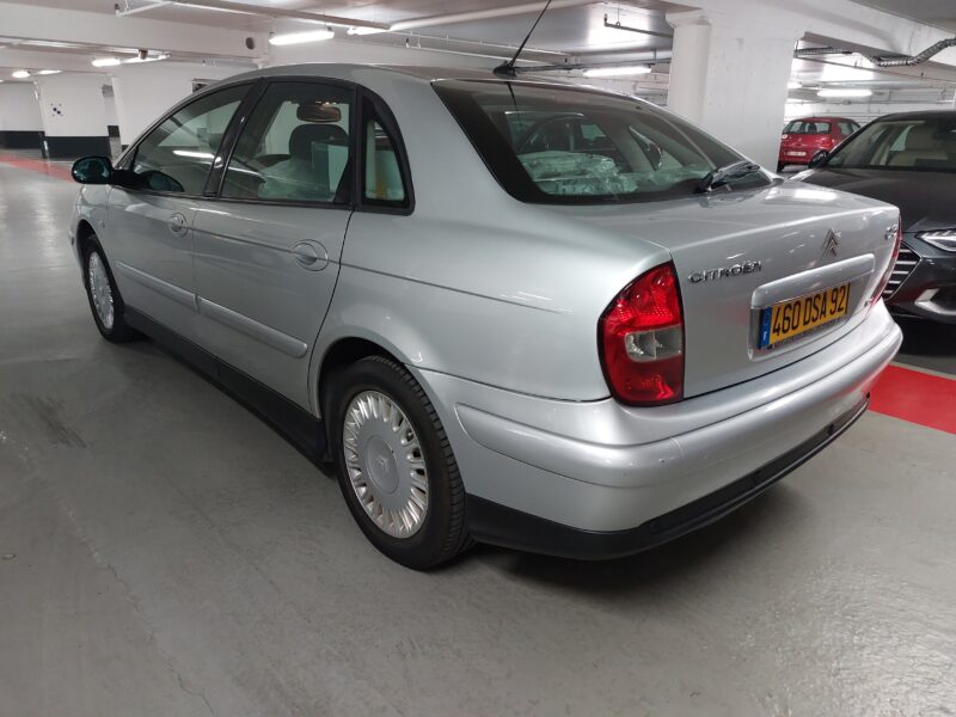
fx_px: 690
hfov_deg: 69.4
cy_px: 358
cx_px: 478
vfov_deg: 54.9
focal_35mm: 25
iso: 400
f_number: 1.8
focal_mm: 5.23
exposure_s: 1/60
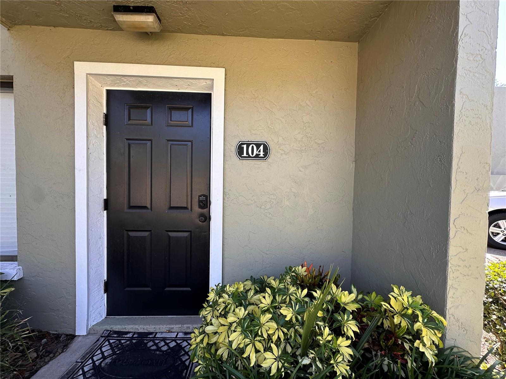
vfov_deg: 85.7
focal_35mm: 14
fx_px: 205
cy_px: 190
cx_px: 253
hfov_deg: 102.1
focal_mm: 2.22
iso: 40
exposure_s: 1/170
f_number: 2.2
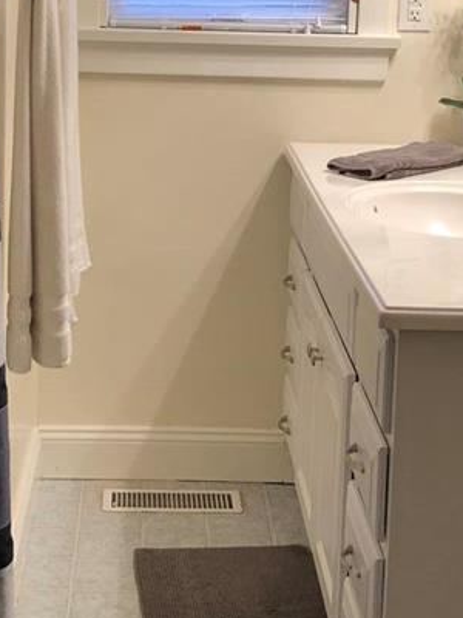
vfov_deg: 23.1
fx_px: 1498
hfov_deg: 17.6
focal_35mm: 84
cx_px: 182
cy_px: 170
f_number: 1.8
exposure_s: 1/20
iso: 40
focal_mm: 4
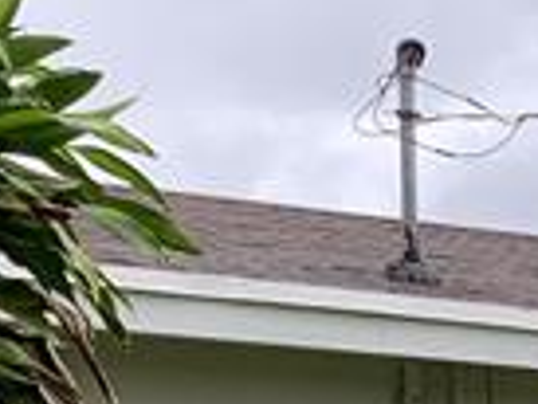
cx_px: 1347
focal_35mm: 181
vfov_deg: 7.5
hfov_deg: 9.5
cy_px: 1098
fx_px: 2816
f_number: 2.4
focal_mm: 3.3
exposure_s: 1/120
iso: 32
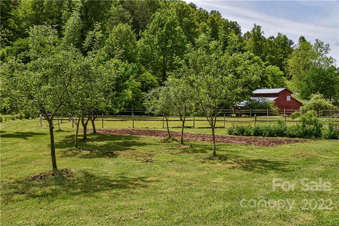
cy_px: 113
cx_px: 170
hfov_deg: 55.8
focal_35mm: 34
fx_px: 320
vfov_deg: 38.9
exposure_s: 1/320
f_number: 9
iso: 800
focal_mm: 34
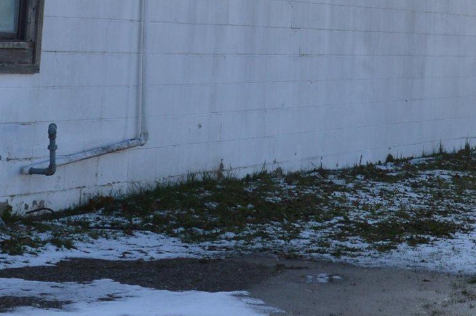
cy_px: -265
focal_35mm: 138
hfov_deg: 14.9
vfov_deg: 9.4
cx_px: 277
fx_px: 1822
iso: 100
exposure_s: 1/200
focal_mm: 22
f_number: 8
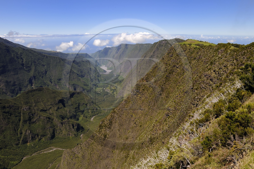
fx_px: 169
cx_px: 127
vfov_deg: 53.1
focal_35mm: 24
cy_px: 84
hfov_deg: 73.8
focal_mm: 24
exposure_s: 1/160
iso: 200
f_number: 14
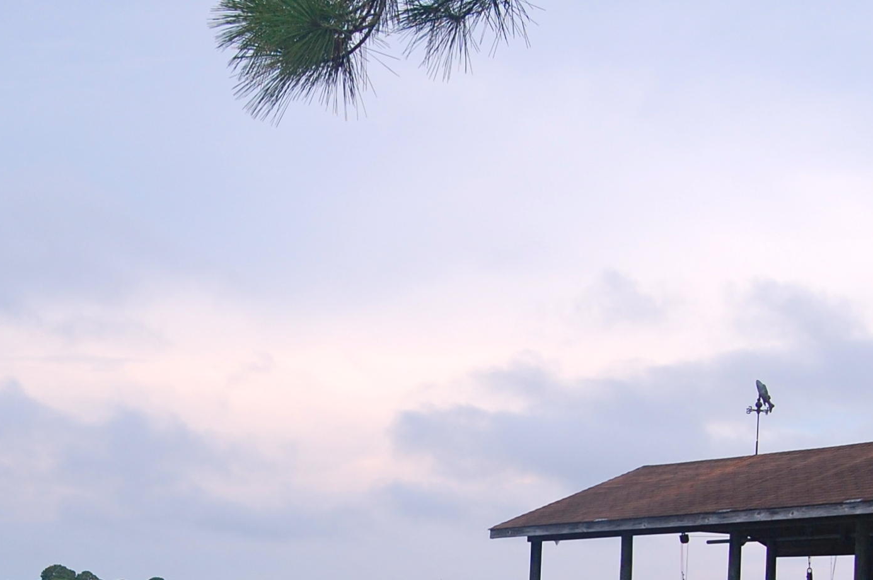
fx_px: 2204
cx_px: 284
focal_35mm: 91
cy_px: 603
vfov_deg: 14.7
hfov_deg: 22.3
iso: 200
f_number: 8
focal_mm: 28
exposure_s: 1/250
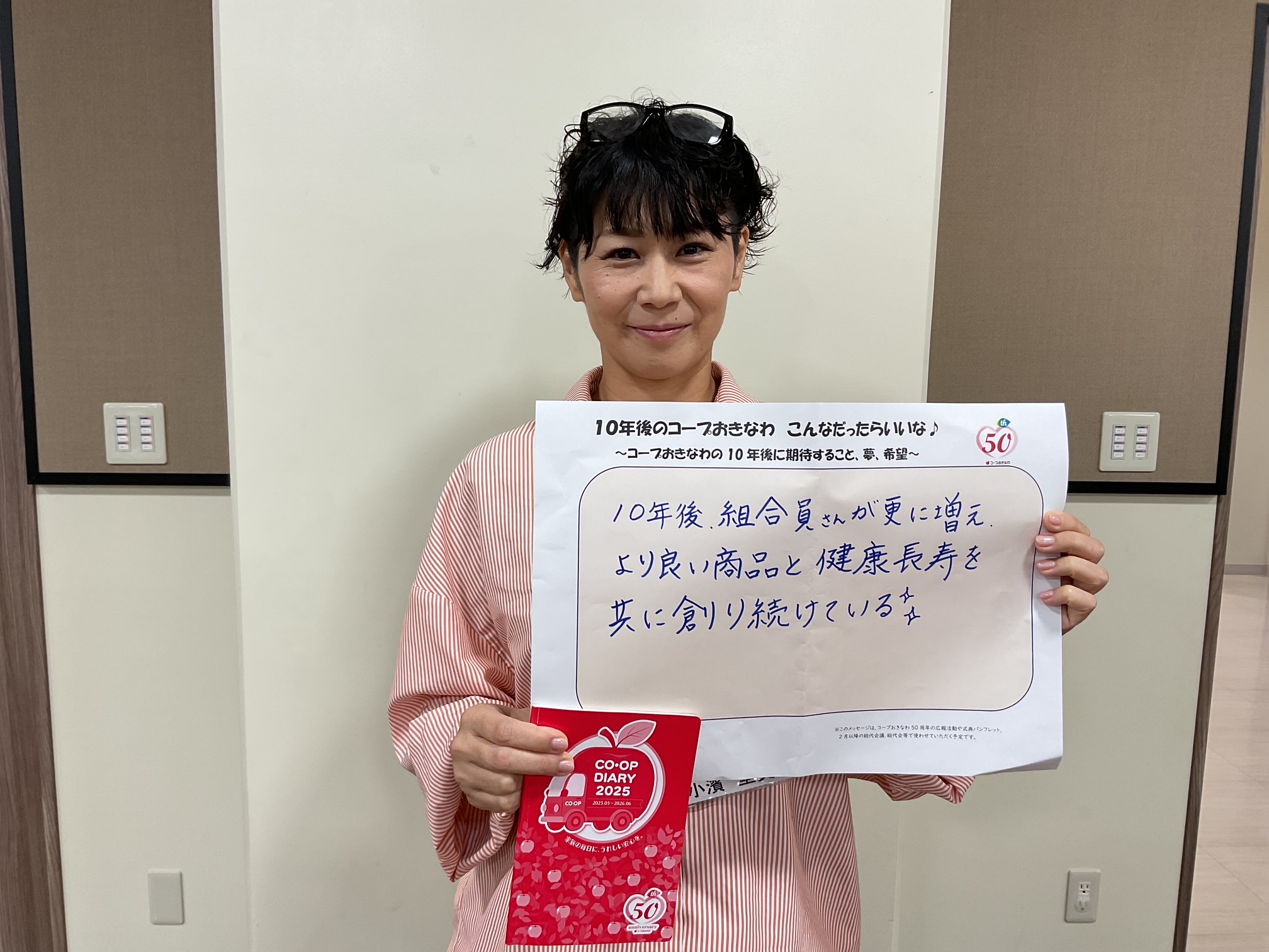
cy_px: 476
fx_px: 1063
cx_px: 634
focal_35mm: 29
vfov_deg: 48.2
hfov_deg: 61.7
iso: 50
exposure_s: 1/100
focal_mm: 3
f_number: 1.8
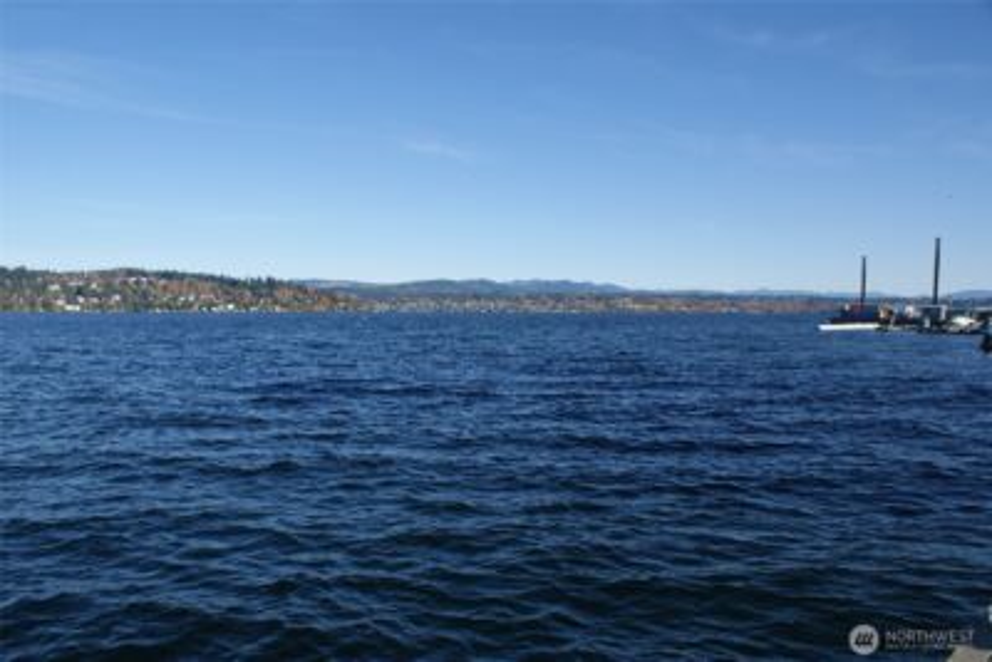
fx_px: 744
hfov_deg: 67.4
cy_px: 331
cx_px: 496
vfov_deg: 48.0
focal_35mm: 27
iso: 100
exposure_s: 1/125
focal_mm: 18
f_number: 10
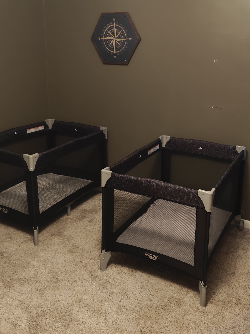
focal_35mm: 36
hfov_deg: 39.7
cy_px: 129
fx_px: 347
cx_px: 128
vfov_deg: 50.9
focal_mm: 6.06
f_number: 1.7
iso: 2000
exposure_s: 1/17
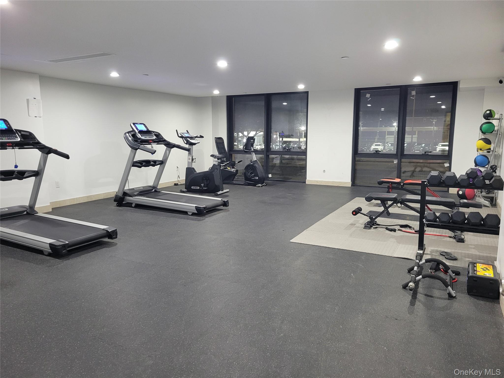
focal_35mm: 26
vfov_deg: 53.1
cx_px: 252
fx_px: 379
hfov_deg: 67.3
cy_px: 189
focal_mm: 5.4
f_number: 1.8
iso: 500
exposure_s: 1/40
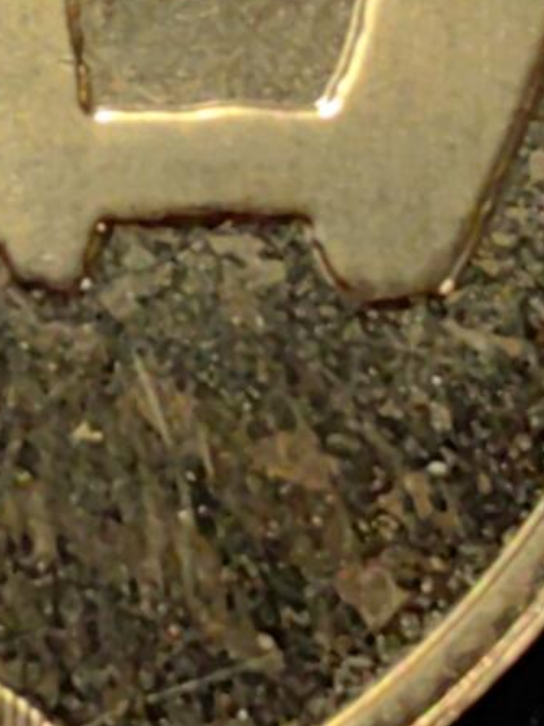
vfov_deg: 6.2
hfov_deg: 4.6
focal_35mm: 318
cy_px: 13
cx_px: -247
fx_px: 6666
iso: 50
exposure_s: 1/121
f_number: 2
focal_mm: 5.75
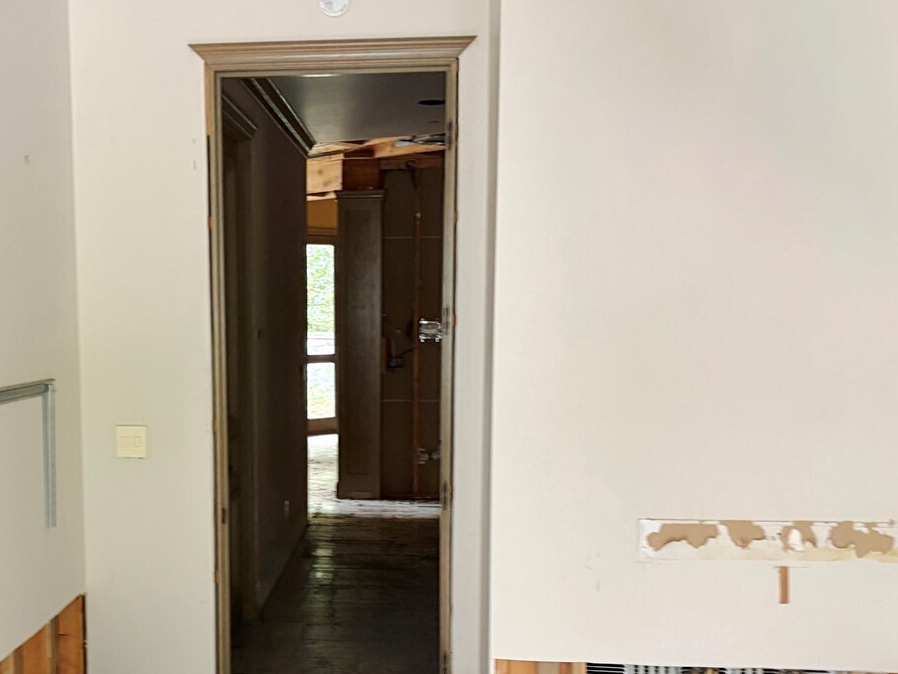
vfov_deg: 31.2
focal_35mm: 46
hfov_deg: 40.8
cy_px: 458
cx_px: 316
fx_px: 1193
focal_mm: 5.96
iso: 500
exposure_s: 1/59
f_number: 1.6
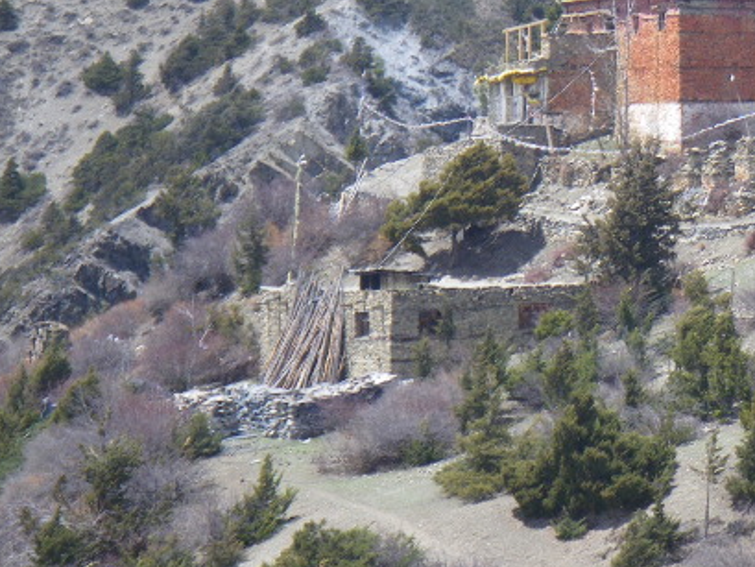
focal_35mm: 196
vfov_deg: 7.6
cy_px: 89
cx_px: 758
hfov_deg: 10.0
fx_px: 4276
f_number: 5
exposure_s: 1/160
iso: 50
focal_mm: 16.7
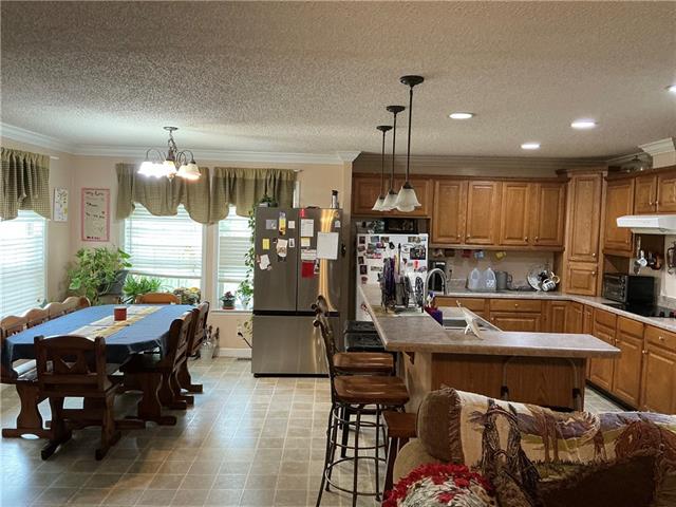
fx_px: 547
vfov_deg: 49.7
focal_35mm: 28
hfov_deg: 63.4
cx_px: 338
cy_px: 254
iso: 160
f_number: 1.8
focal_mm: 3
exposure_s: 1/60
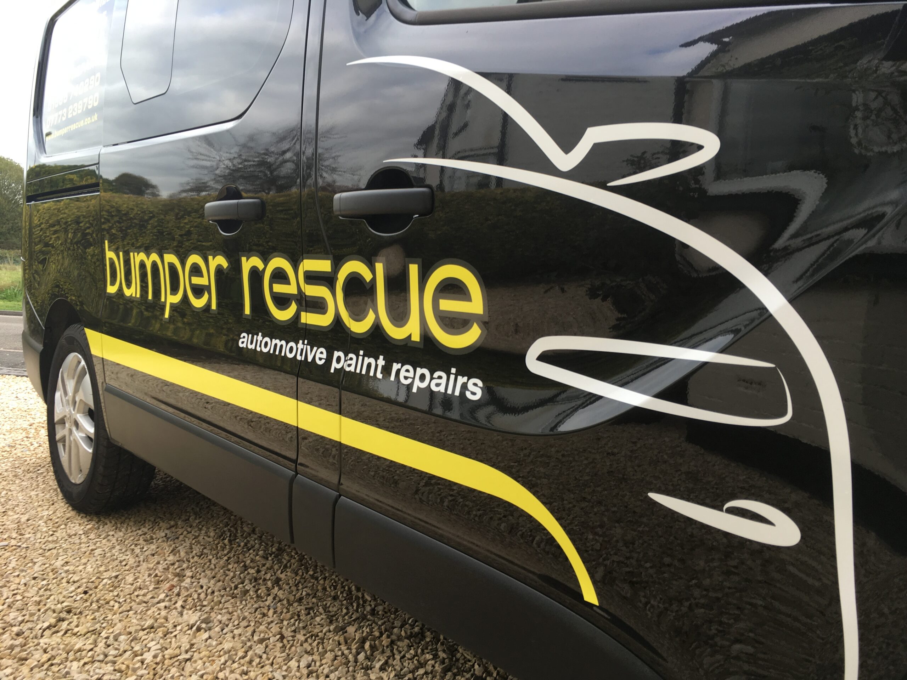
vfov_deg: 48.2
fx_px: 760
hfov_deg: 61.7
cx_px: 454
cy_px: 340
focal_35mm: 29
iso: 25
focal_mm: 4.15
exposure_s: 1/109
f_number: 2.2
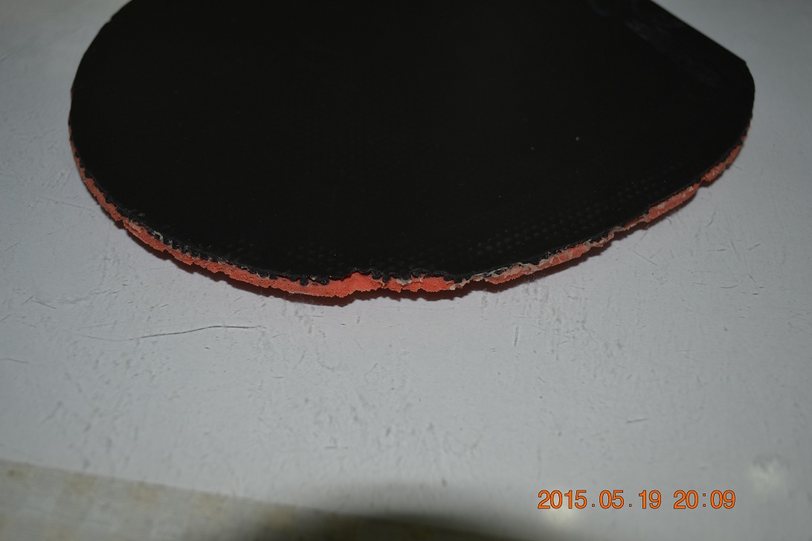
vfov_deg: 34.2
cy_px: 270
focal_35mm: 39
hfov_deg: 49.6
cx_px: 406
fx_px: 880
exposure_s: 1/60
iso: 100
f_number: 4.2
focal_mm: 26
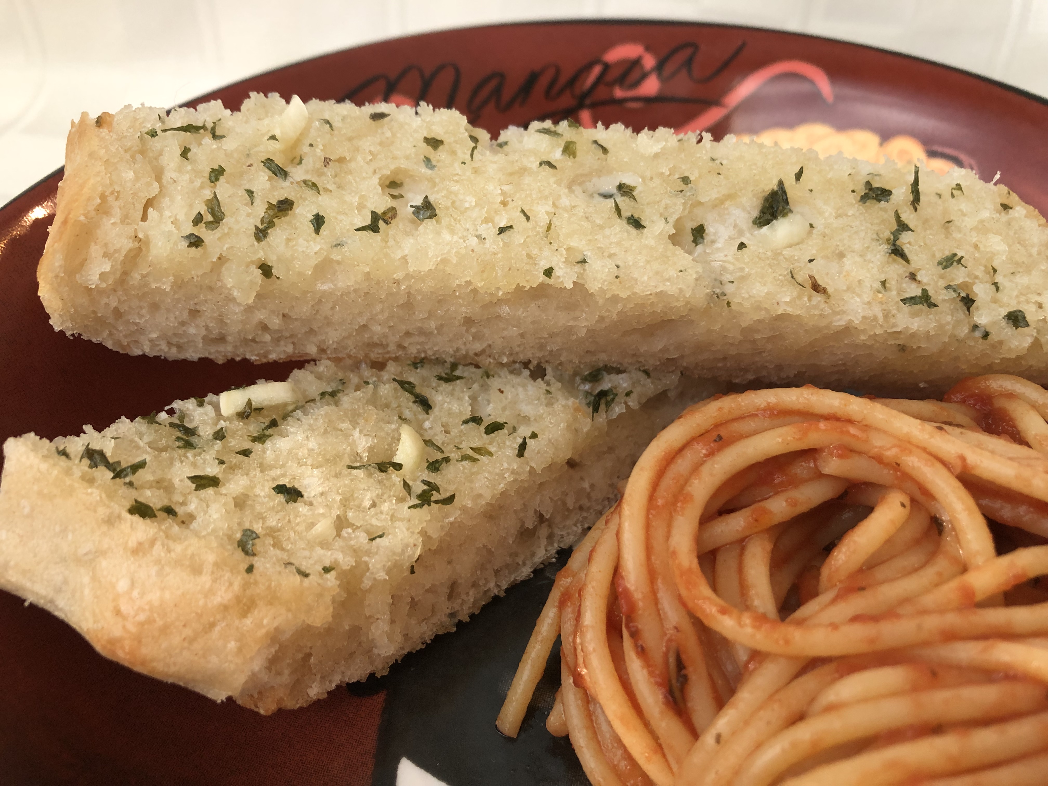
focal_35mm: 28
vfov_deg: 49.7
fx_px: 848
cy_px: 393
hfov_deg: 63.4
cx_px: 524
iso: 40
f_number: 1.8
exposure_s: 1/30
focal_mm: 3.99
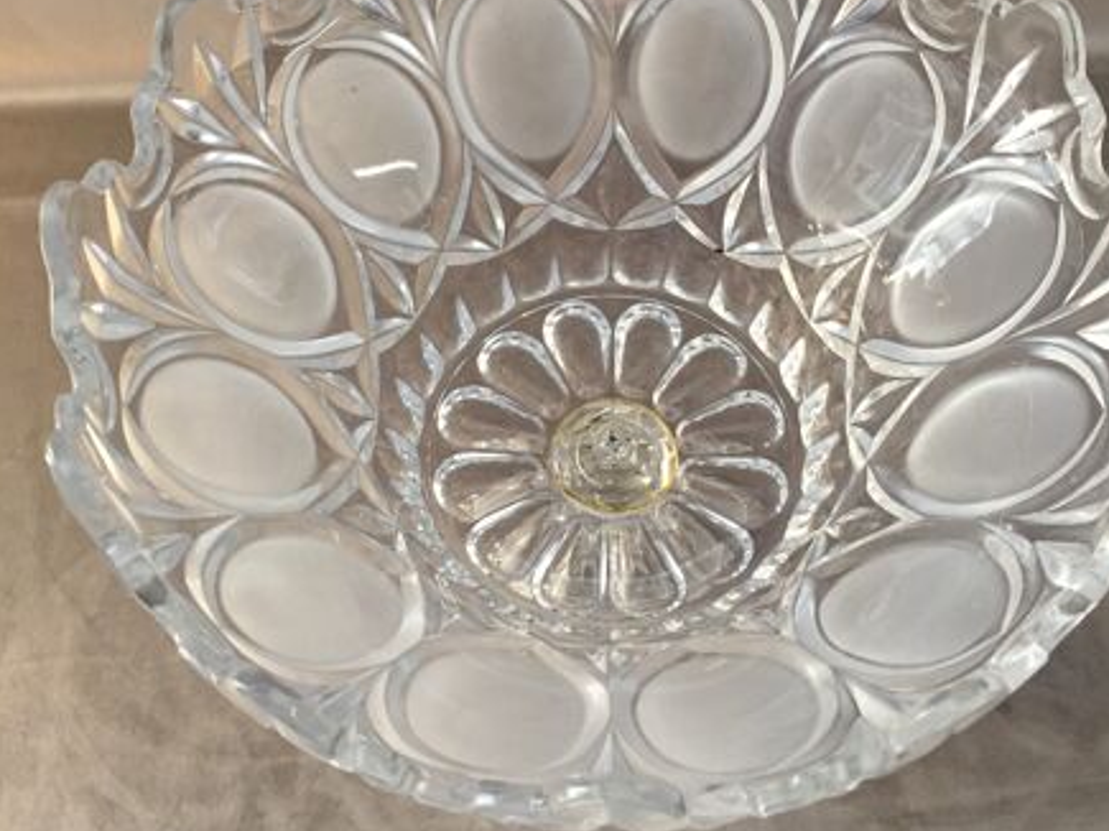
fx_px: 1281
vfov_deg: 35.8
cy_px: 329
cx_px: 594
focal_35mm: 40
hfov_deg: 46.8
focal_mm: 4.15
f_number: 2.2
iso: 200
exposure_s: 1/33
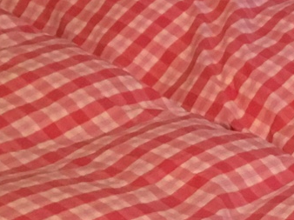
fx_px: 1468
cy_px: -213
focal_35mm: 173
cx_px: 477
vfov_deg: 8.2
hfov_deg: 10.9
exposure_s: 1/8
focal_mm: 4.15
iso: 160
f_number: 2.2
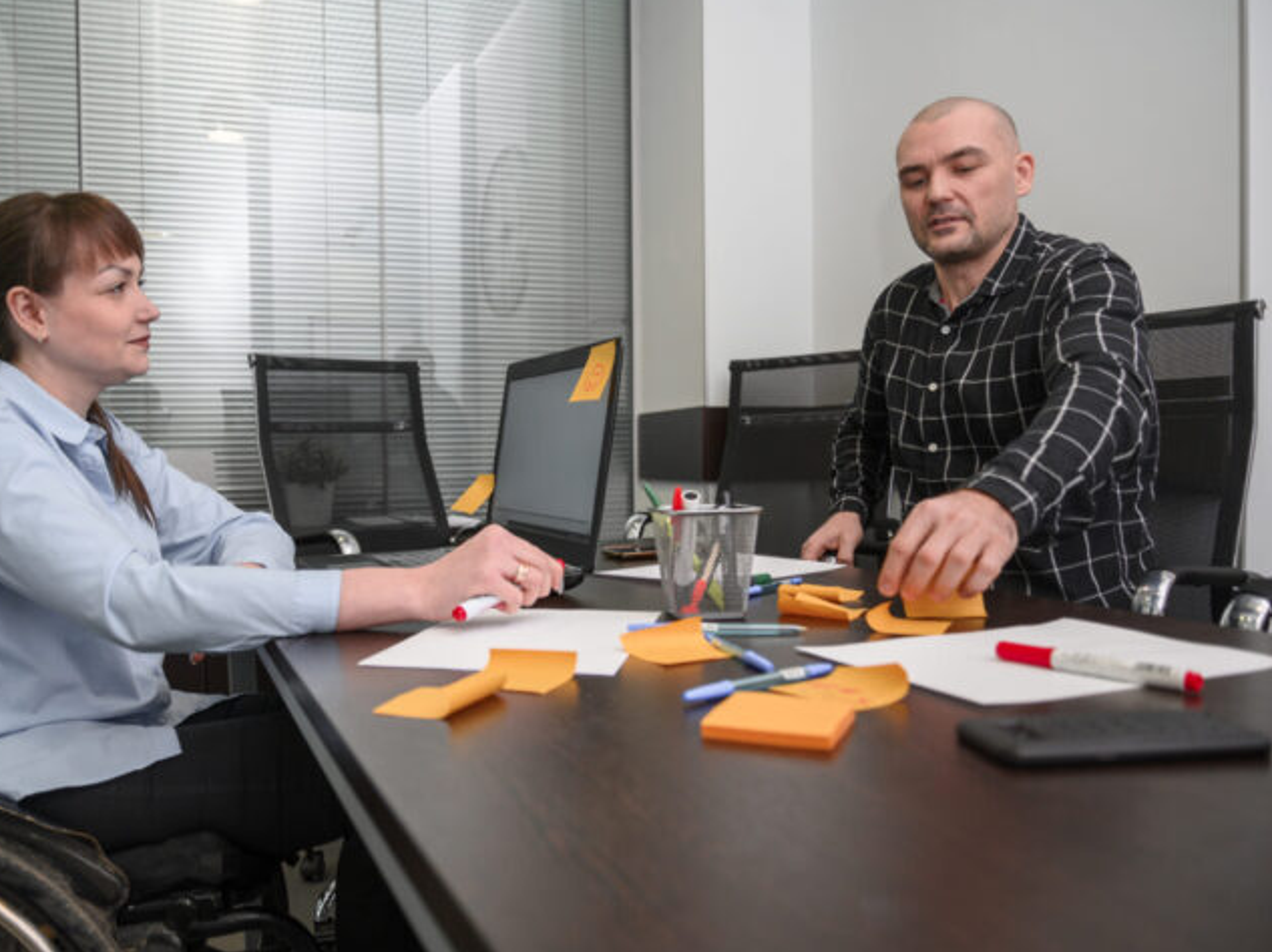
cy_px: 487
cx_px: 516
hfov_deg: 63.0
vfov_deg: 49.7
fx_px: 1028
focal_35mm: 28
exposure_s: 1/60
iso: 320
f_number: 3.5
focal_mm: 24
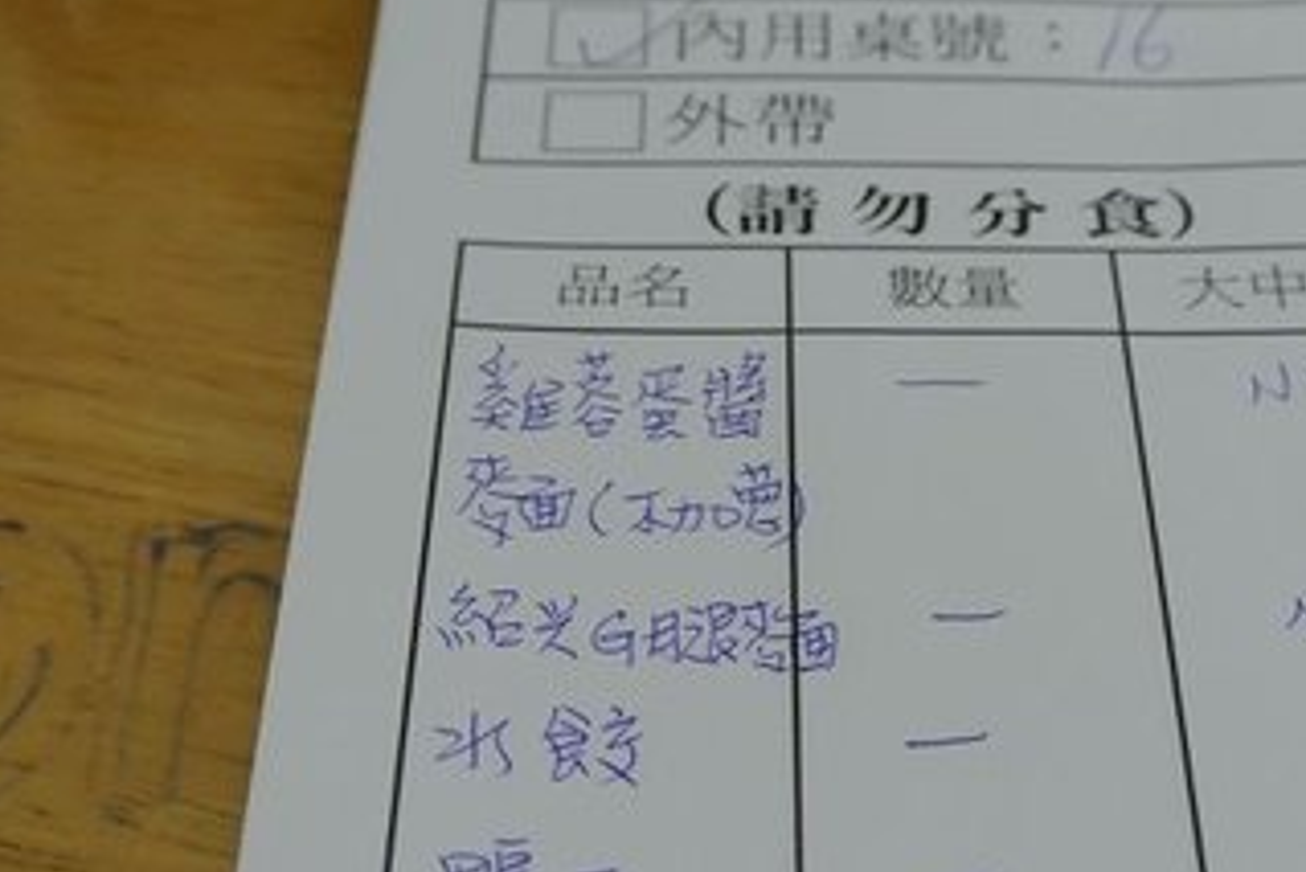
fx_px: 2504
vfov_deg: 19.7
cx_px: 880
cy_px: 483
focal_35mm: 69
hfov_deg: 29.0
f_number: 4.2
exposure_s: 1/125
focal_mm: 16.3
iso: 1000
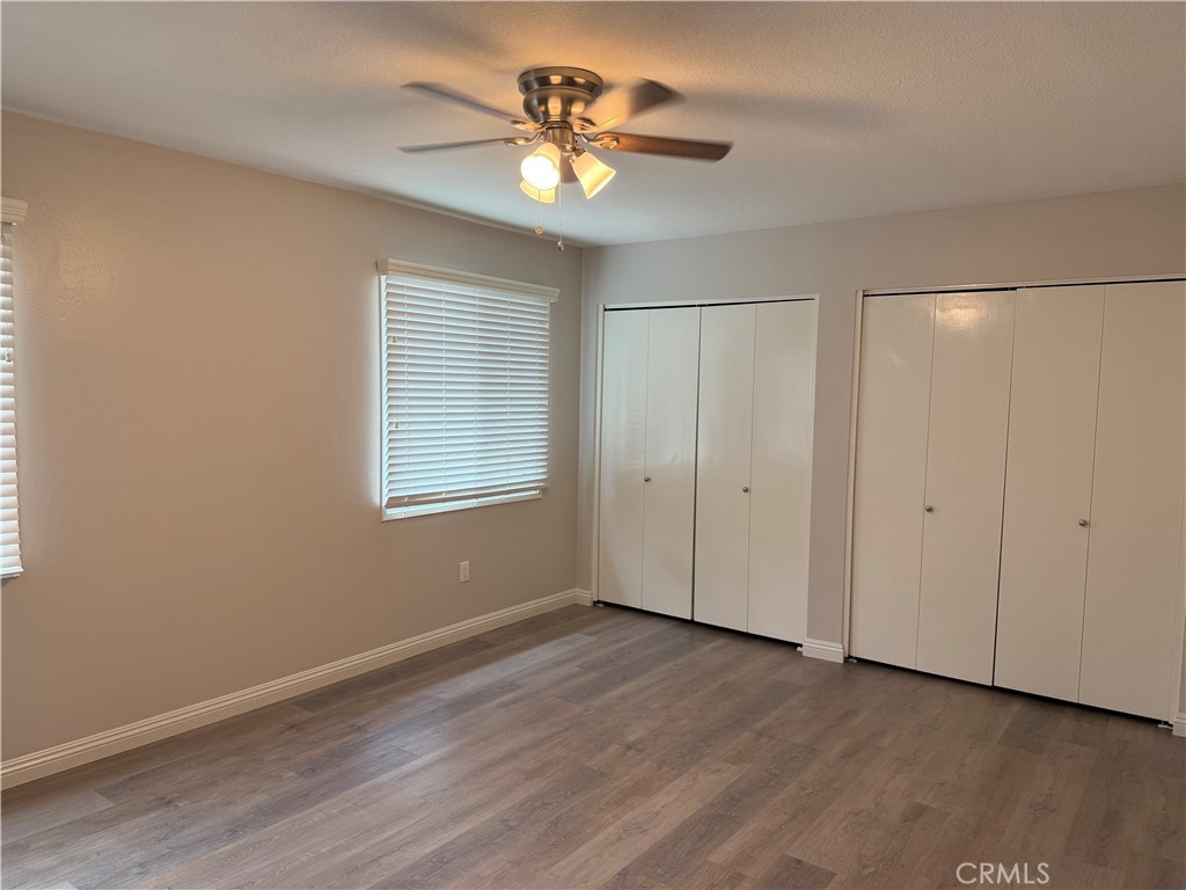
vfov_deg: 56.8
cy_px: 445
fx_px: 822
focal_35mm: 24
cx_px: 593
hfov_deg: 71.6
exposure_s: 1/120
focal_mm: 6.76
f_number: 1.78
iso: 125
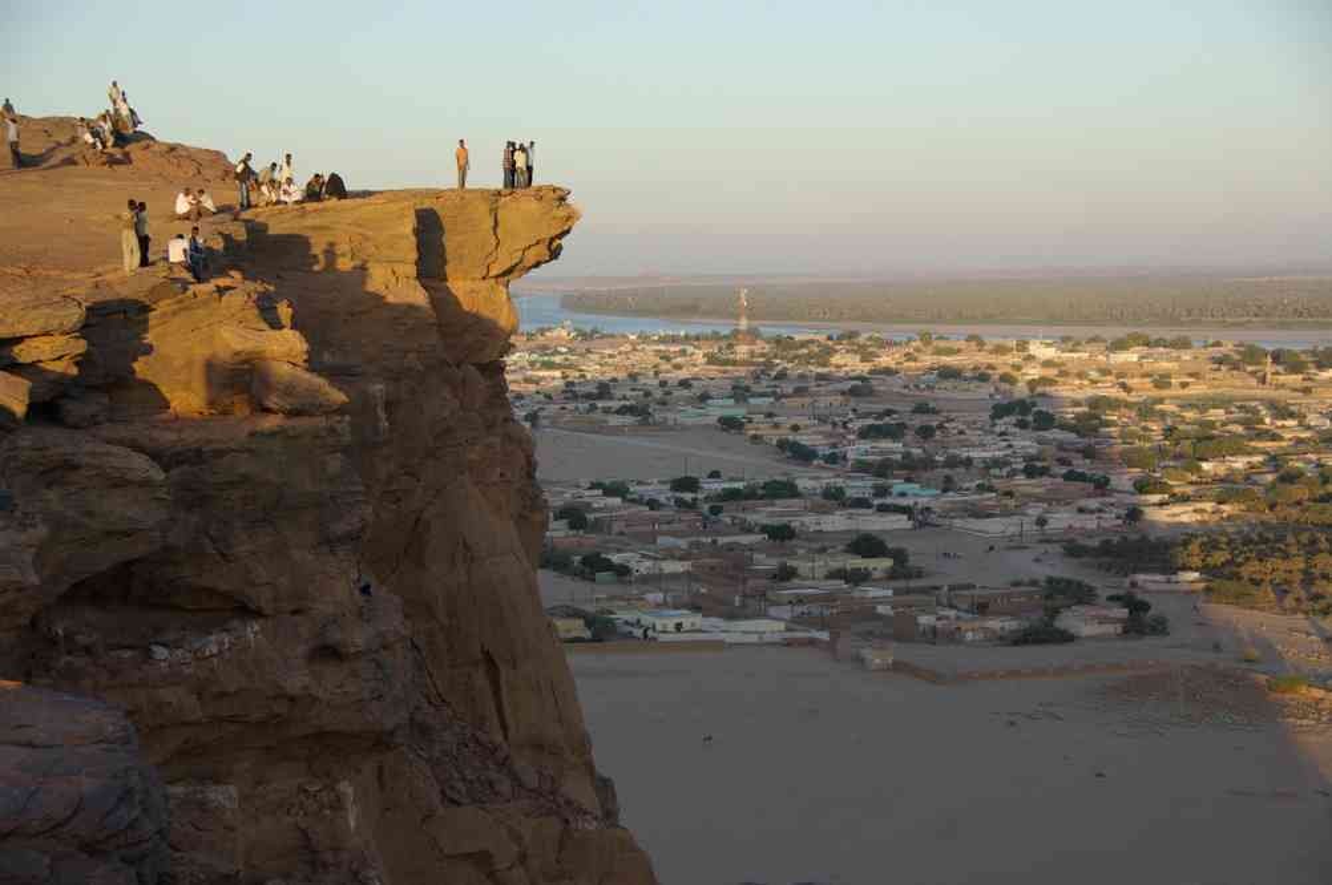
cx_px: 666
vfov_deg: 18.9
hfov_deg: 28.1
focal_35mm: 72
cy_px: 442
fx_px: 2661
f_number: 5.6
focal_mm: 47.5
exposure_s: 1/90
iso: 100
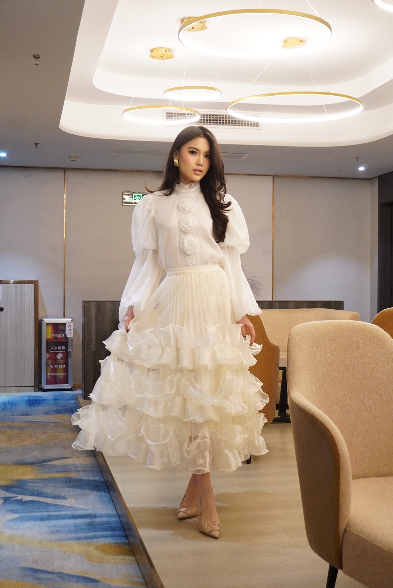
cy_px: 294
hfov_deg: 27.3
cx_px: 196
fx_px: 809
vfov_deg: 39.9
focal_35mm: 50
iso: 1250
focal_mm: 33
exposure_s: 1/30
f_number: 5
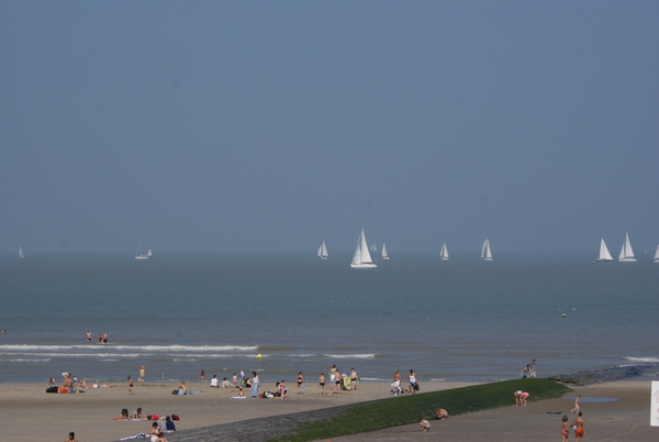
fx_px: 1925
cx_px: 330
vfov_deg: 13.1
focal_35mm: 105
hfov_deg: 19.4
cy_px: 221
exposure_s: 1/250
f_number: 13
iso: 100
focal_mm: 70
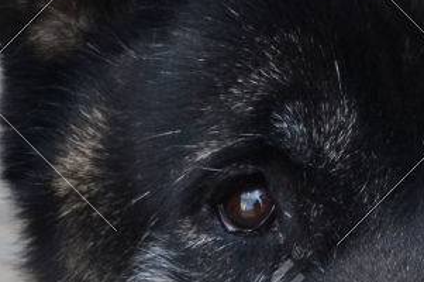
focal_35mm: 246
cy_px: 291
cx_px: 486
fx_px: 2894
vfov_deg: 5.6
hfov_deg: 8.3
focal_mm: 38
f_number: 10
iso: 250
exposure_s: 1/60
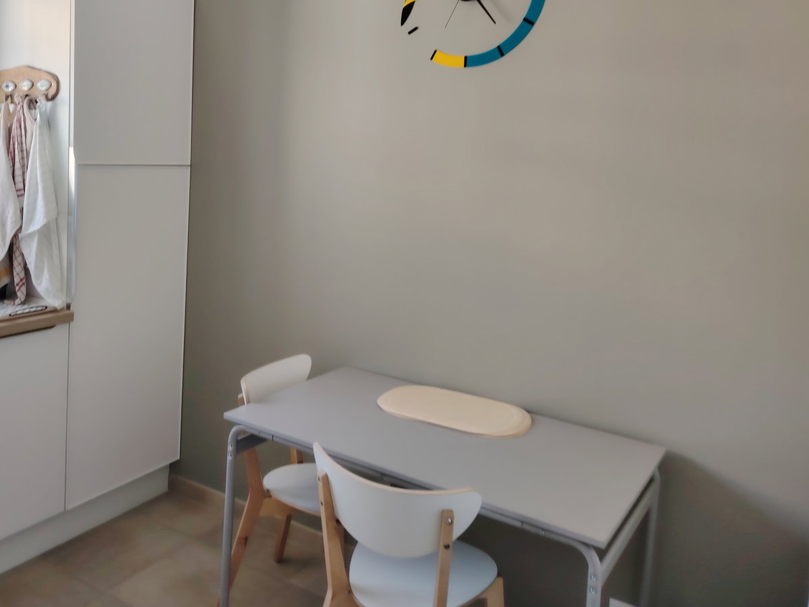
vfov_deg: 43.6
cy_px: 206
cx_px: 319
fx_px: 748
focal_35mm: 32
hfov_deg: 56.3
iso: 166
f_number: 1.75
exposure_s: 1/50
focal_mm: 5.25
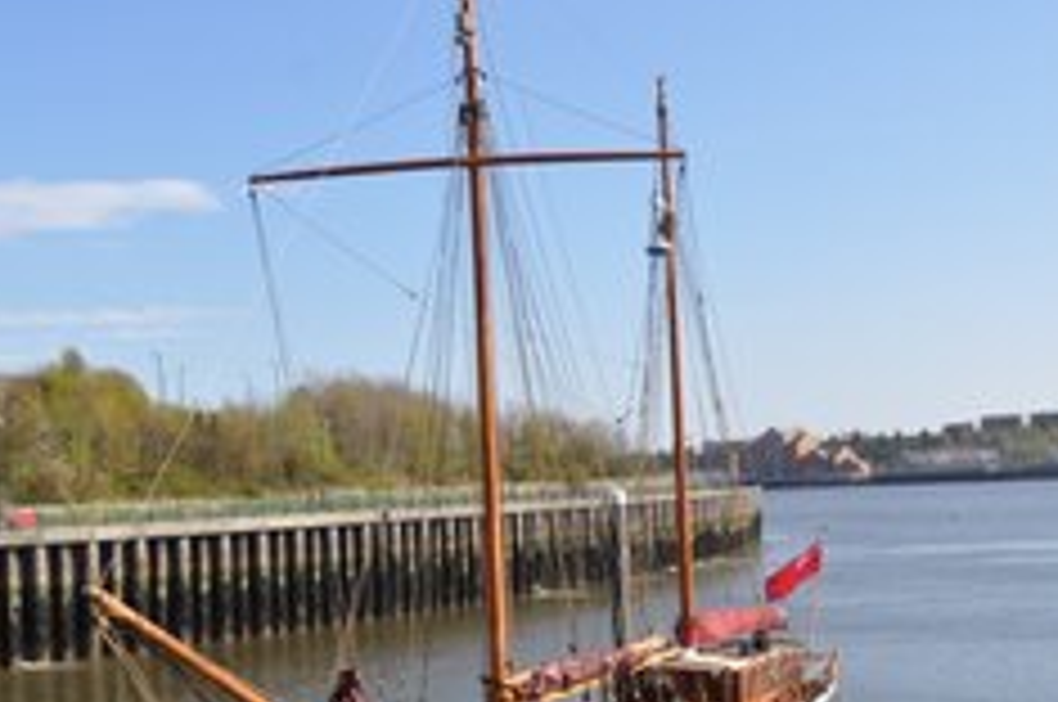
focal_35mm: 51
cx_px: 432
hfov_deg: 38.8
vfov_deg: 26.2
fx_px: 1497
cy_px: 486
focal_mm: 20
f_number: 9
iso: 200
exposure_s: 1/320
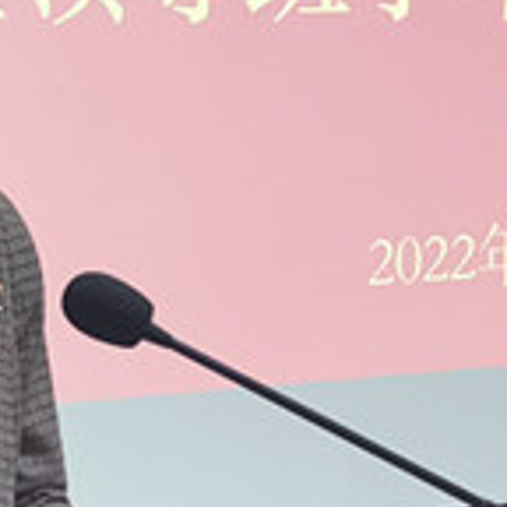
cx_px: 102
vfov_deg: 12.1
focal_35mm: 144
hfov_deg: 12.1
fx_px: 2386
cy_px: 292
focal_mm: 5.58
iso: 200
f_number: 1.8
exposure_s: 1/100
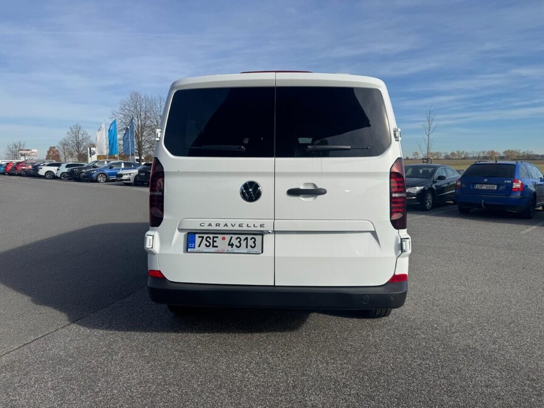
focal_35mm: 24
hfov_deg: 71.6
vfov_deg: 56.8
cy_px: 204
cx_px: 272
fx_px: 377
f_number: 1.78
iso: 80
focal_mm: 6.76
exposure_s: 1/6410
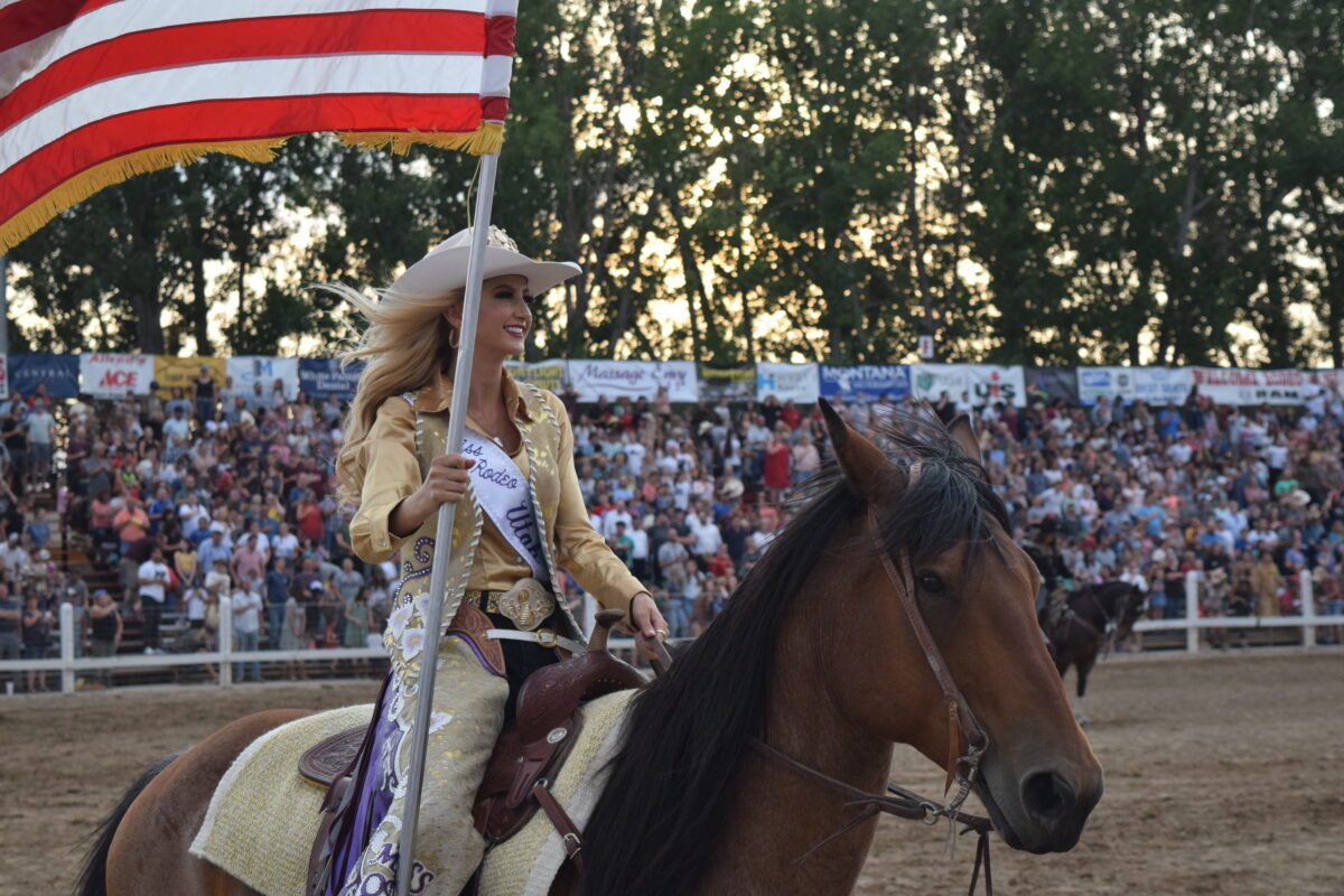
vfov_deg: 18.2
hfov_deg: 27.0
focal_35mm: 75
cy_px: 448
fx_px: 2800
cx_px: 672
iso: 800
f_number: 5.6
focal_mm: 50
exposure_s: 1/800
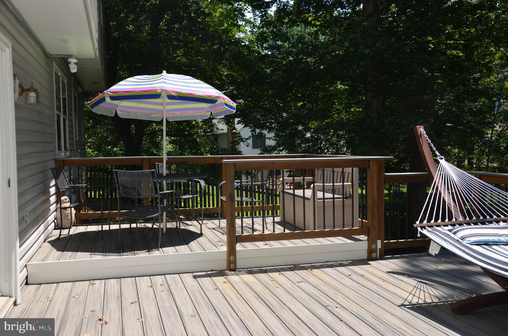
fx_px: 528
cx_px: 254
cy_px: 168
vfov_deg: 35.3
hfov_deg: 51.4
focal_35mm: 38
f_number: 5.6
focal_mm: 25
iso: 100
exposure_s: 1/250
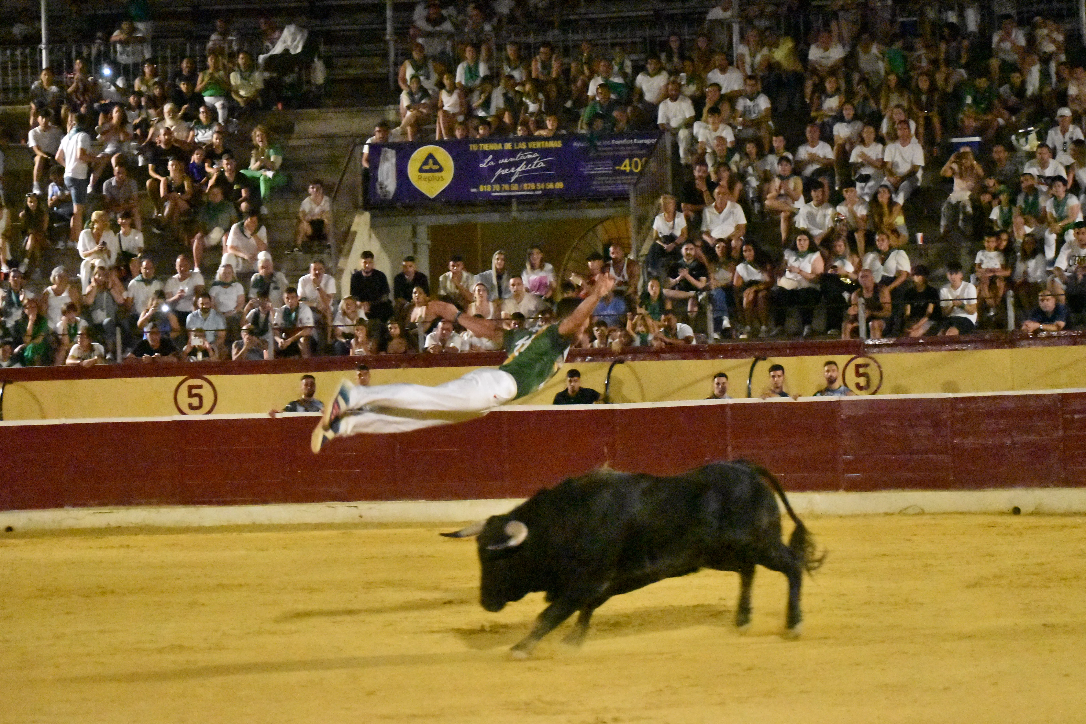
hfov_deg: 16.1
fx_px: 3831
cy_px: 362
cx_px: 577
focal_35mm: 127
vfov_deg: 10.8
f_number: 5
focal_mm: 78
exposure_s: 1/400
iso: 25600
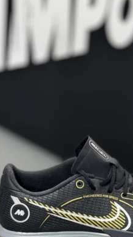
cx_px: 97
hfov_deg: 15.6
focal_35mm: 77
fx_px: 482
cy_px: 138
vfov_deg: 27.5
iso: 250
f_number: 1.78
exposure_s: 1/40
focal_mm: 6.76
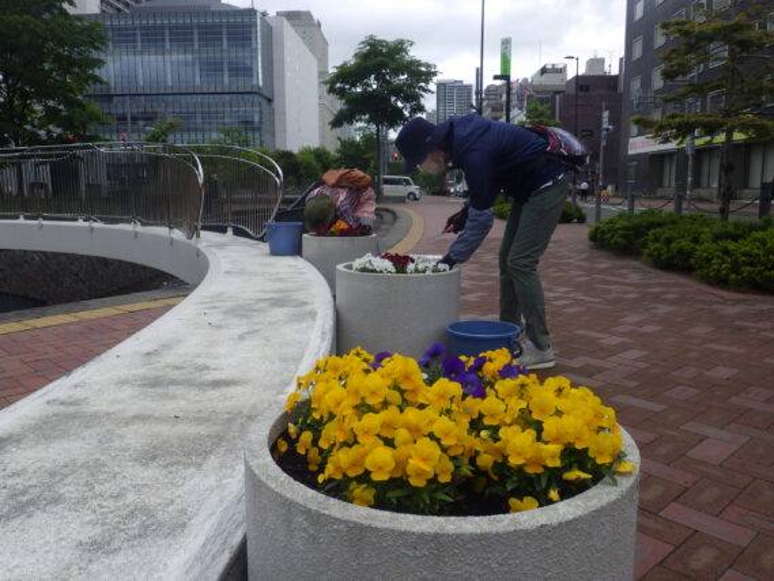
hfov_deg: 63.4
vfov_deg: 49.8
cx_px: 387
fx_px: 626
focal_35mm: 28
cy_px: 290
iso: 125
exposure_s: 1/500
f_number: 4.2
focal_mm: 5
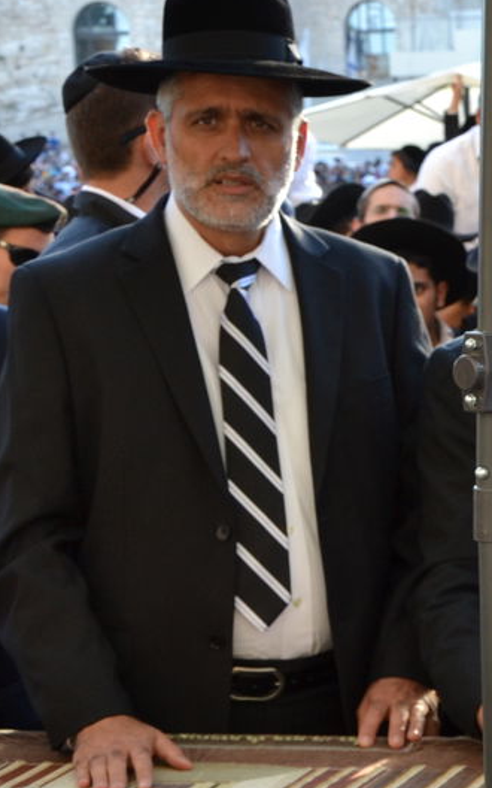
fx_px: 2174
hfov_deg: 12.1
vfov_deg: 20.5
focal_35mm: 101
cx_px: 799
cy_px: 474
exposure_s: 1/125
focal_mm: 25
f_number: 5.6
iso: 280
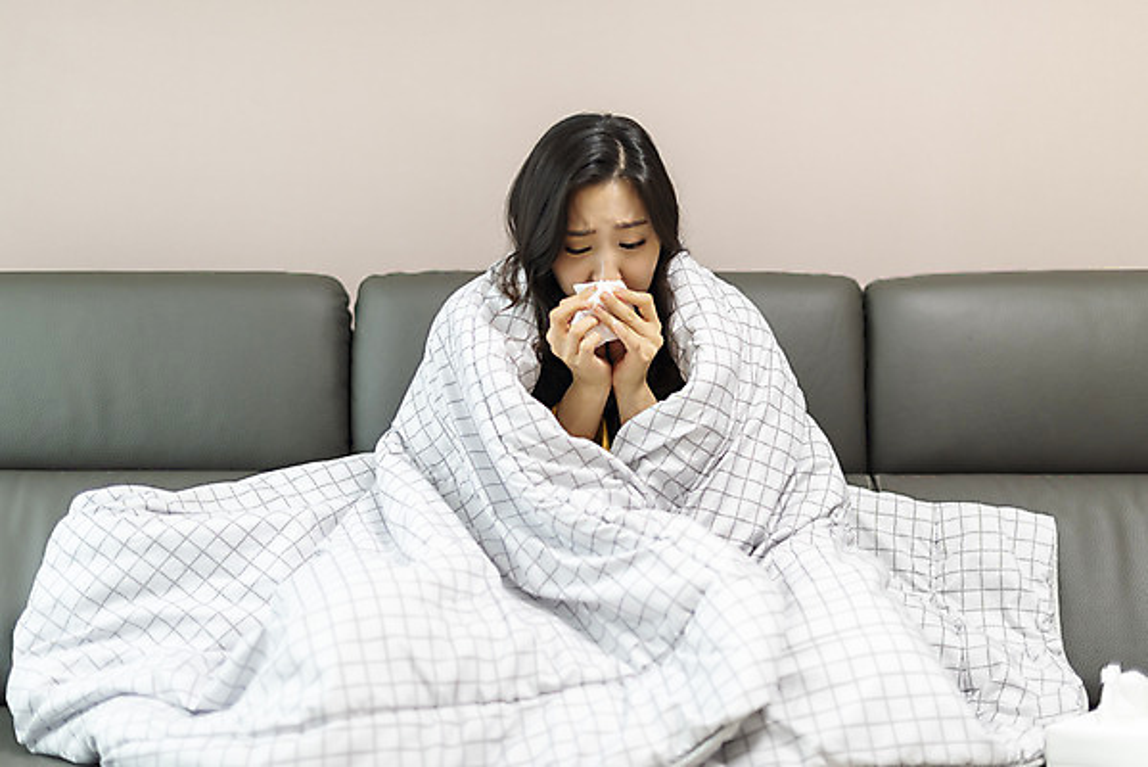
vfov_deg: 27.0
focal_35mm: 50
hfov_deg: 39.6
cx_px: 574
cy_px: 384
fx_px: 1595
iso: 500
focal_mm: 50
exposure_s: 1/160
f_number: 1.8
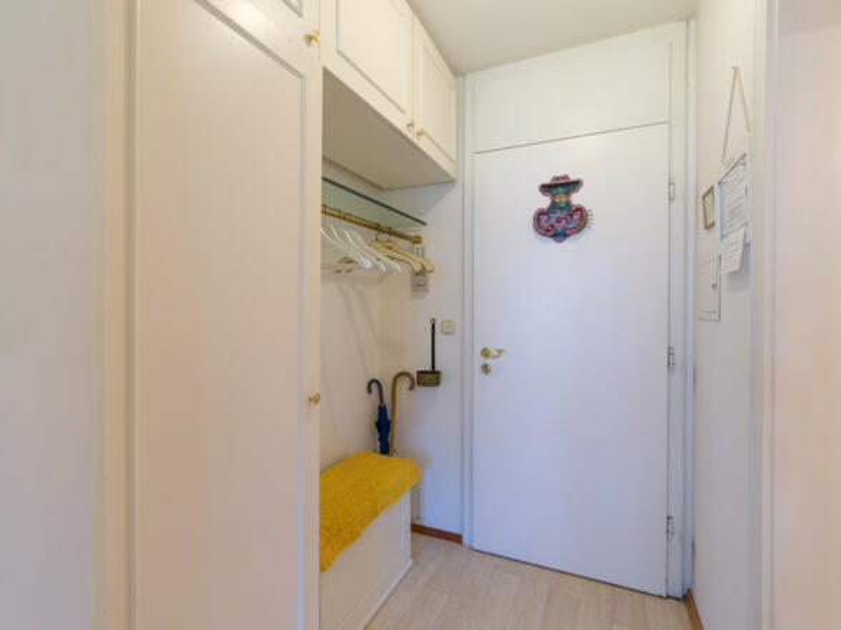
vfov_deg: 78.0
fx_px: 388
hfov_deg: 94.5
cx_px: 420
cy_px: 315
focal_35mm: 16
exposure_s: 1/15
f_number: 8
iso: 400
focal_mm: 21
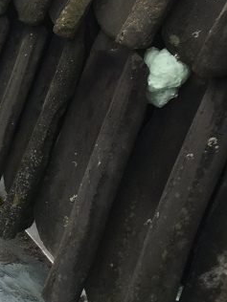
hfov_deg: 14.4
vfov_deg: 20.4
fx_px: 822
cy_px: 18
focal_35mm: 94
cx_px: -140
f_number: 2.2
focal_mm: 4.15
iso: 25
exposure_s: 1/146
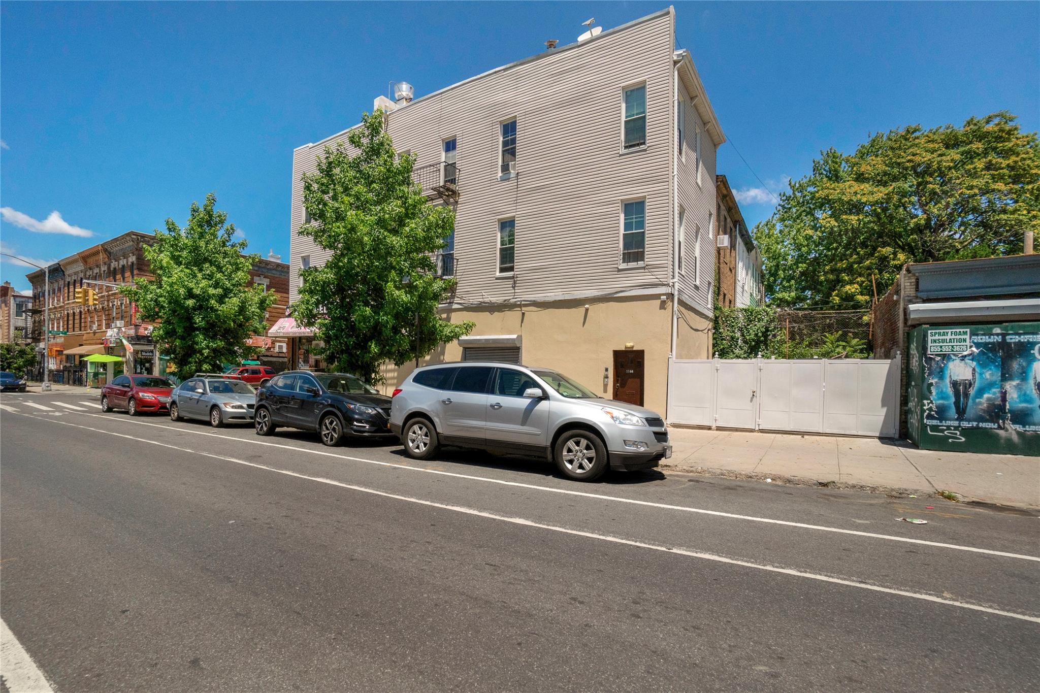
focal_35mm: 15
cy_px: 346
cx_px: 520
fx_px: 433
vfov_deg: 77.3
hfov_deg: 100.4
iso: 800
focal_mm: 10
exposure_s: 1/2500
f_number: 9
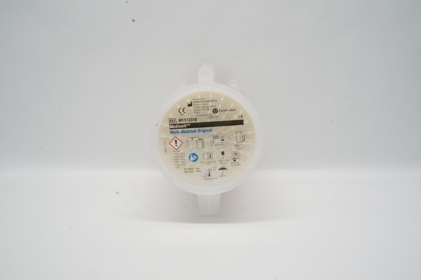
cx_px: 210
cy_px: 140
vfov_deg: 43.5
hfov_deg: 62.0
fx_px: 350
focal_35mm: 30
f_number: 22
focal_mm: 20
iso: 800
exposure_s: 1/8
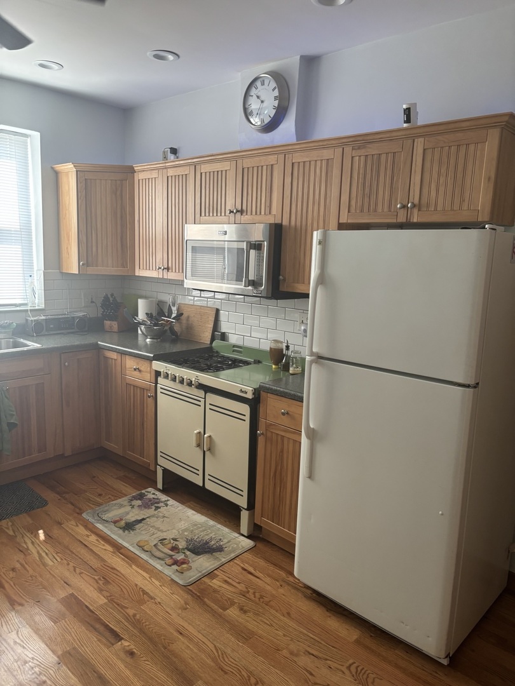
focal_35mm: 26
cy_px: 343
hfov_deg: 53.1
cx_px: 258
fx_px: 516
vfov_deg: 67.3
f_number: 1.6
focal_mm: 5.96
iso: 125
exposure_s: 1/95
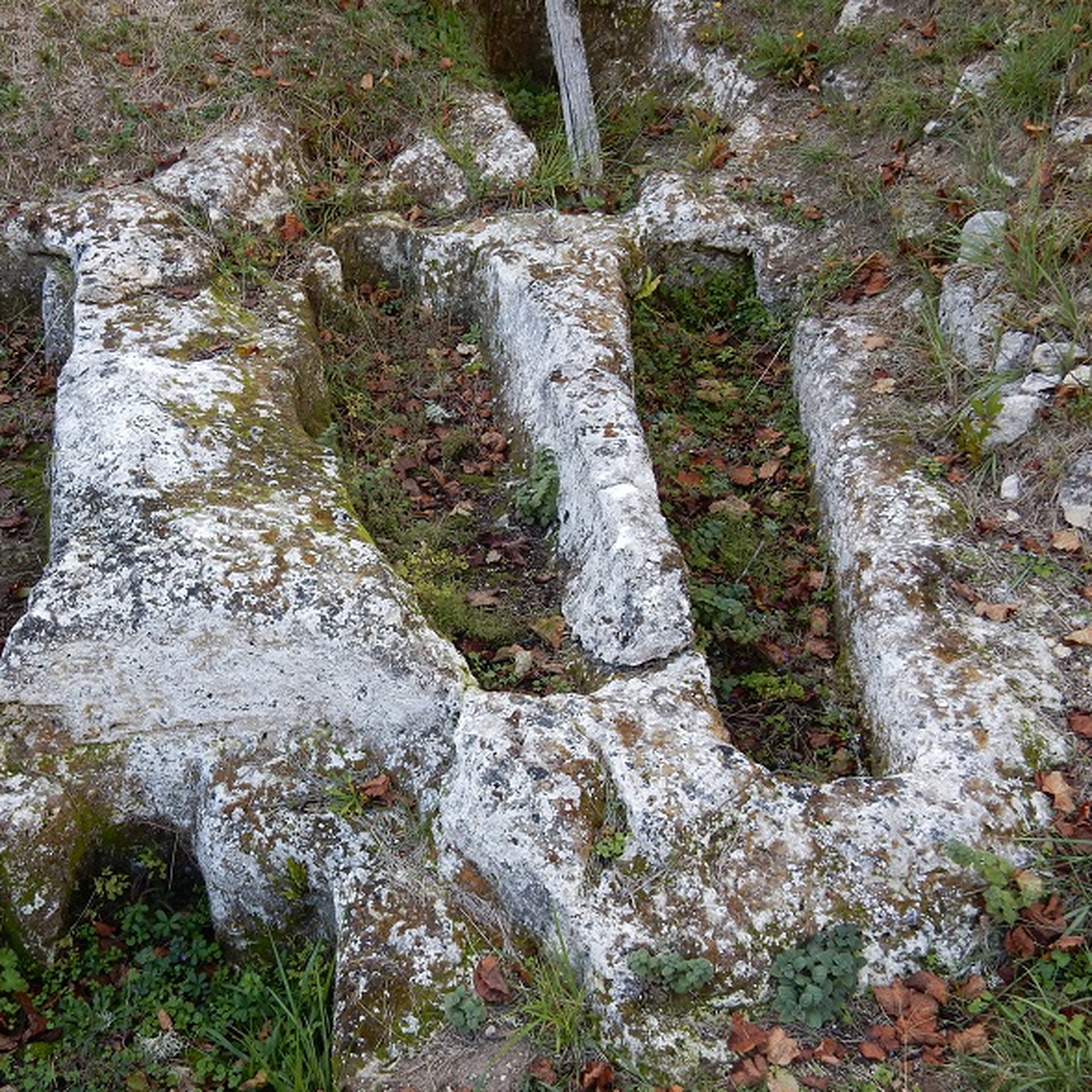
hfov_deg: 45.5
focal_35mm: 36
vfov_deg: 46.0
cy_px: 552
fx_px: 1285
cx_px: 387
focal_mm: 5.4
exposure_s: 1/80
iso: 125
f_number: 4
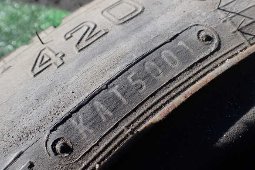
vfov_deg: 41.1
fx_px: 227
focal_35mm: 32
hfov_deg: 58.7
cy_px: 83
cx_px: 130
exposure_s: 1/800
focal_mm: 5.4
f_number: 3.2
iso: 100
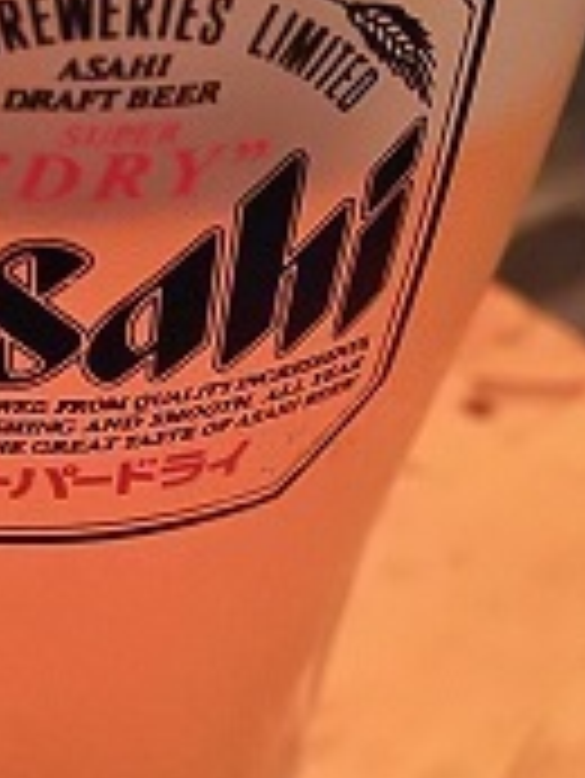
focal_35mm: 61
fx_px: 1373
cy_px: 346
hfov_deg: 23.4
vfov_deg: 31.6
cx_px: 54
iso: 500
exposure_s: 1/17
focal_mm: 3.4
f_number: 1.94
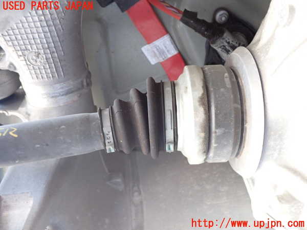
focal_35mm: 30
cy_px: 115
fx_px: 266
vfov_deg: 46.8
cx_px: 154
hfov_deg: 60.0
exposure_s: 1/30
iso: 320
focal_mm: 5.4
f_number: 2.3
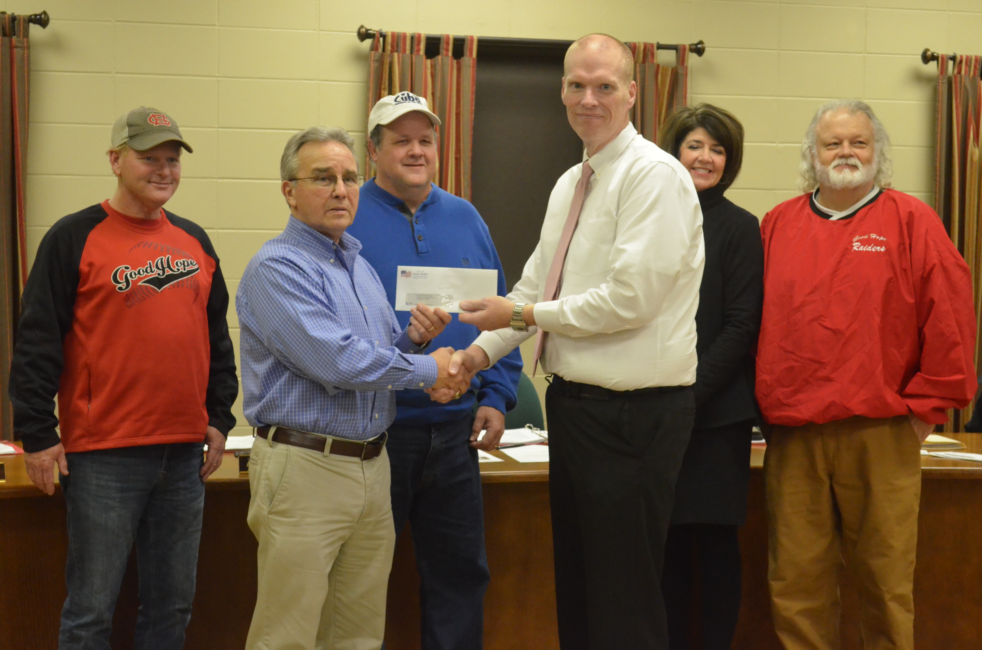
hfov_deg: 33.5
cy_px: 325
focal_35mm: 60
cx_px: 491
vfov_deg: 22.5
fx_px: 1633
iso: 4000
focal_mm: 40
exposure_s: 1/160
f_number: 5.3
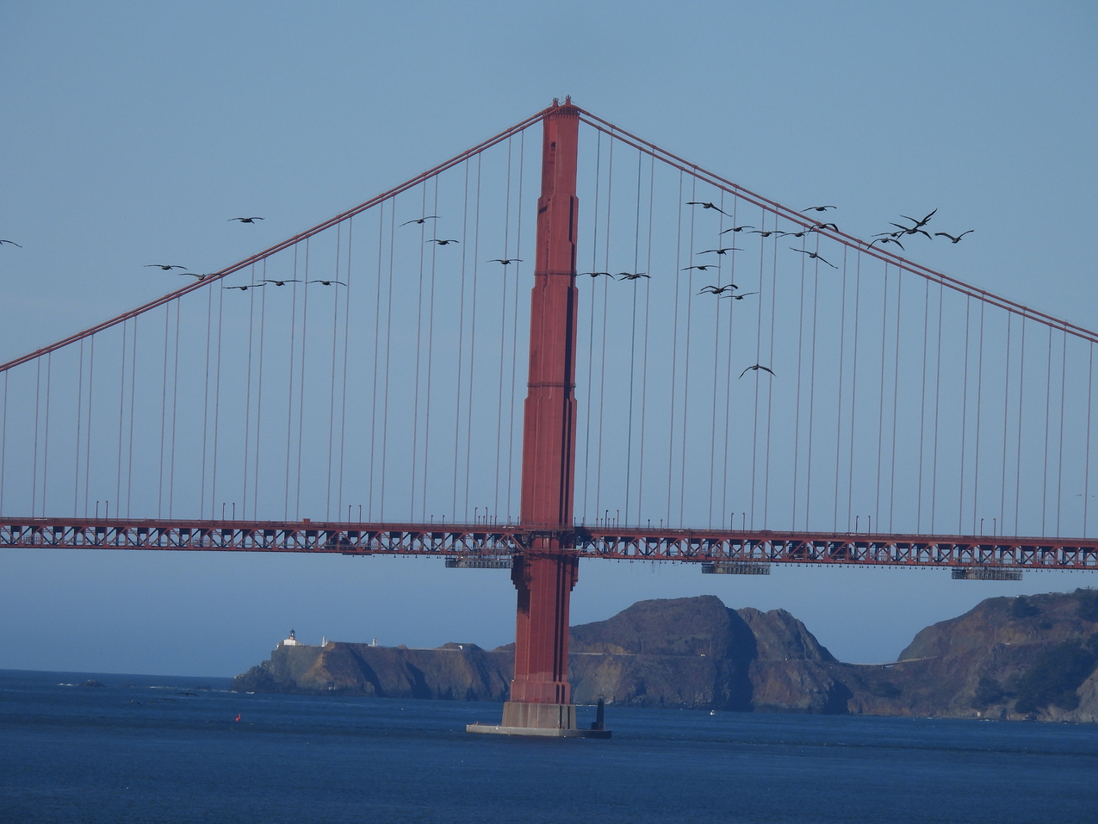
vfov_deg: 2.7
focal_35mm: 552
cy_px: 412
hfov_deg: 3.6
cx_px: 549
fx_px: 17514
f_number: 5
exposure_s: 1/1600
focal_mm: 98.1
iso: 100
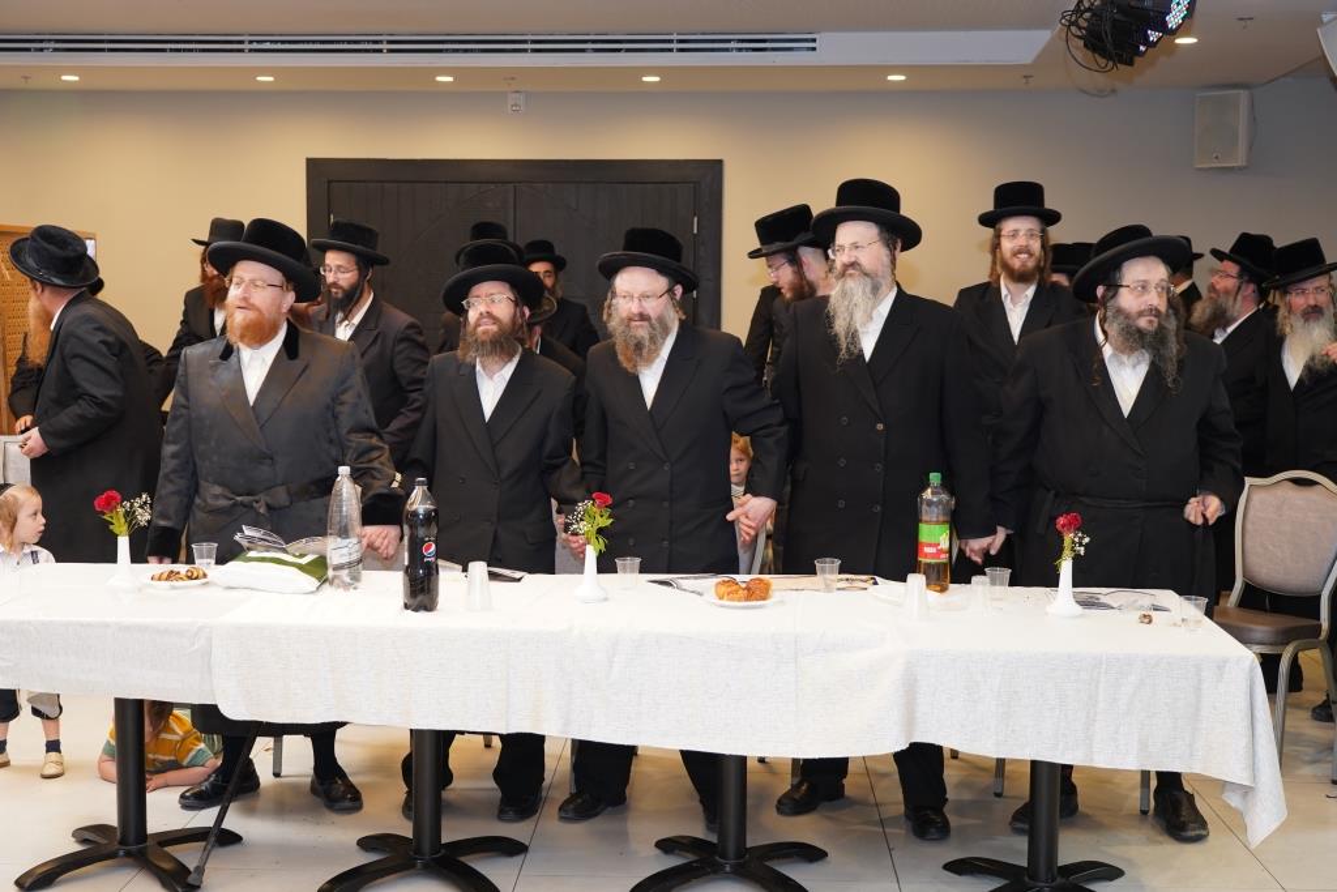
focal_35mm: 46
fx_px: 1709
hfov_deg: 42.7
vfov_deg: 29.3
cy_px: 446
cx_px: 668
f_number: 4
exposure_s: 1/100
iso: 1250
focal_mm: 46
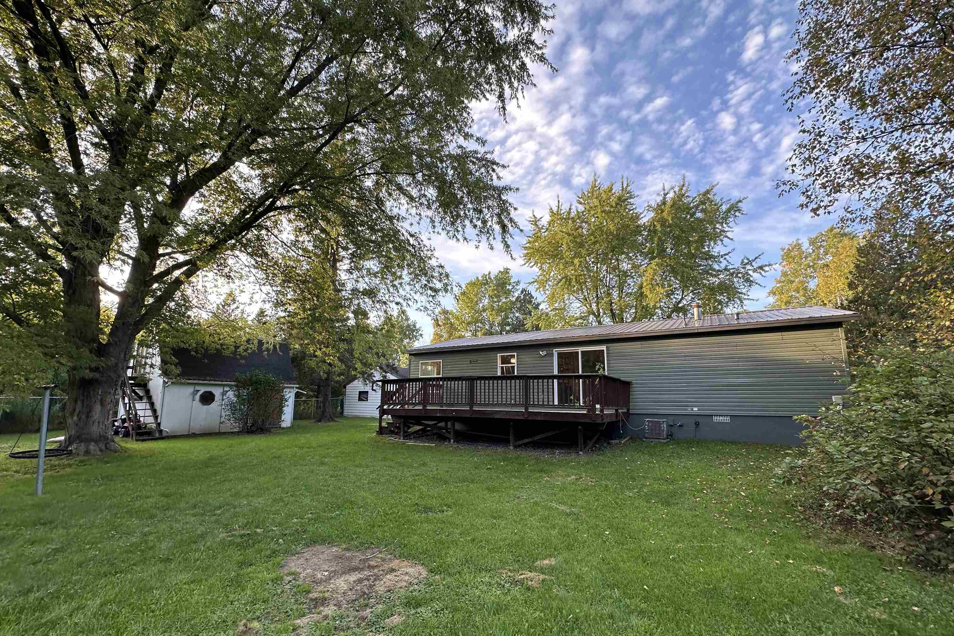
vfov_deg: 77.2
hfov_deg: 100.4
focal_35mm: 15
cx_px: 482
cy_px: 343
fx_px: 397
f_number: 2.2
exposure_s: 1/120
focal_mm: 2.22
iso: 40
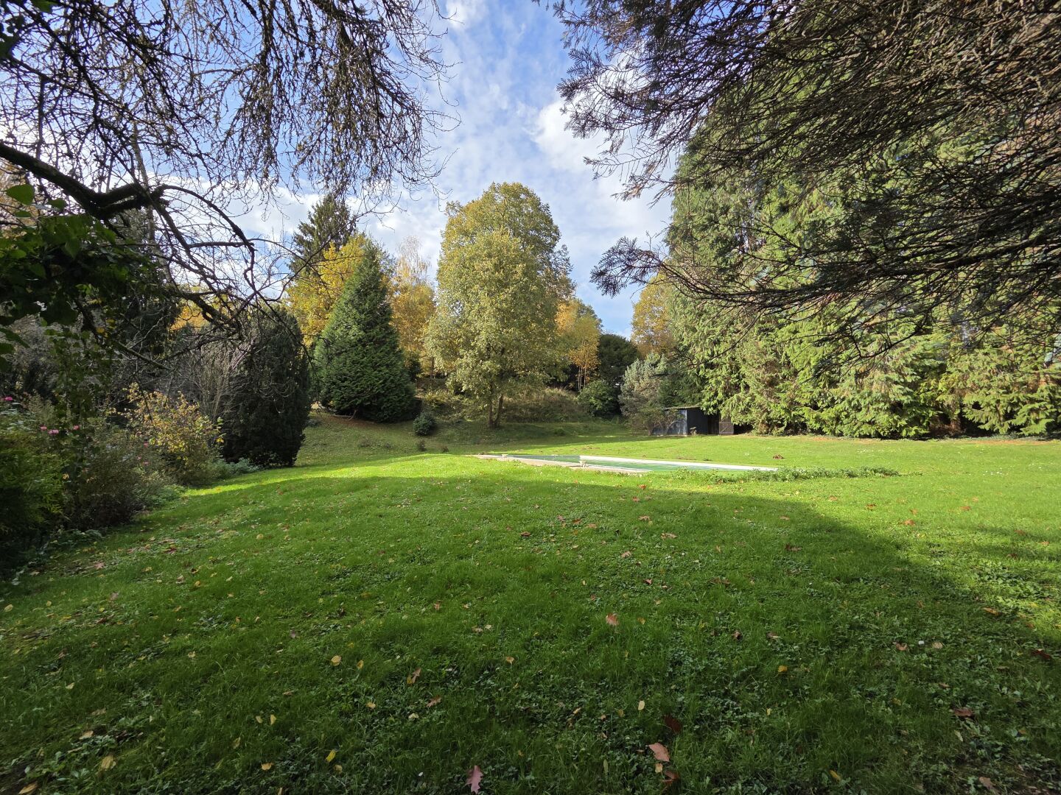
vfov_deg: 89.9
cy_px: 398
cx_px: 530
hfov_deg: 106.2
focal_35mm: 13
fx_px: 398
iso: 50
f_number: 2.2
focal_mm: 2.2
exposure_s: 1/919
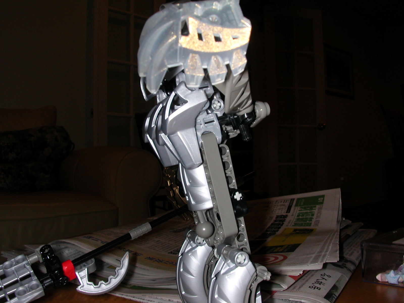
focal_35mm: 37
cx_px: 202
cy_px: 152
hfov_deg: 50.1
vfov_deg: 38.7
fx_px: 432
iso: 100
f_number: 4.5
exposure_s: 1/59.9
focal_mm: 5.6
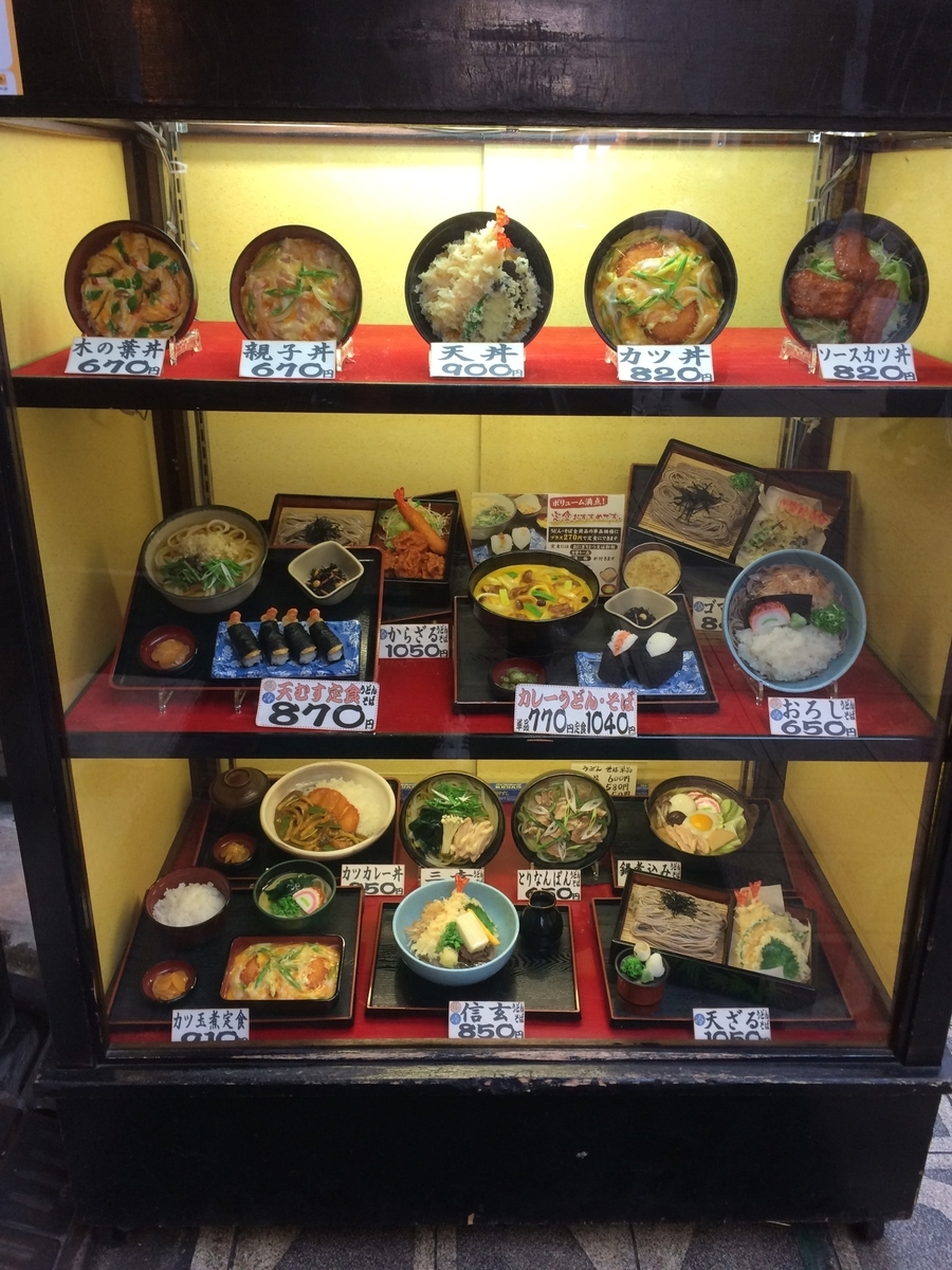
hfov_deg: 48.2
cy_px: 635
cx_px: 476
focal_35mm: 29
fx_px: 1063
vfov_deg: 61.7
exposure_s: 1/30
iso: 64
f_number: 2.2
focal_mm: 4.15
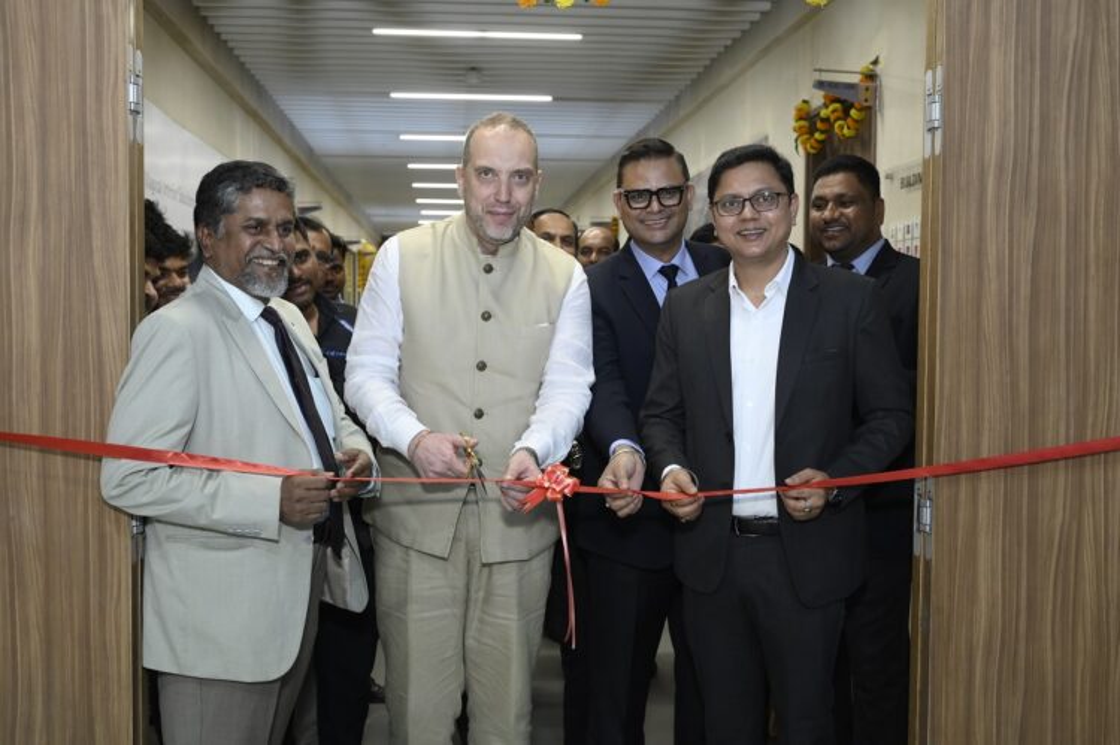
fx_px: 1150
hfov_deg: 51.9
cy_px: 372
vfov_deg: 35.9
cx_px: 560
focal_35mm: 37
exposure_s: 1/160
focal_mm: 37
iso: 2000
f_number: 4.5
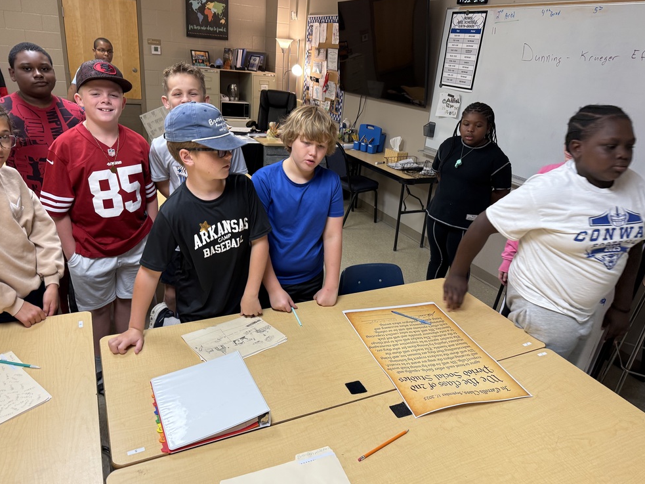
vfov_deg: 54.9
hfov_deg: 69.4
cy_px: 236
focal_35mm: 25
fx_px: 466
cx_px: 327
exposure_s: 1/60
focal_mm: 6.76
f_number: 1.78
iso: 160
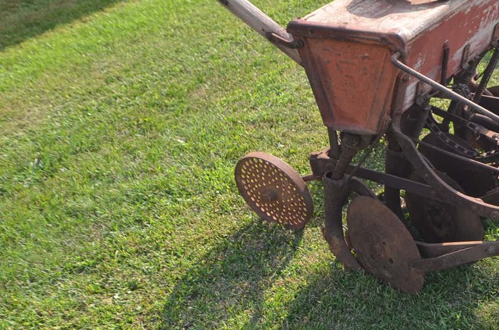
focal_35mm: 53
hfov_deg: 34.7
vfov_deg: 25.4
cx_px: 481
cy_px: 169
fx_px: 733
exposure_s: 1/200
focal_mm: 16
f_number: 7.1
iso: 200
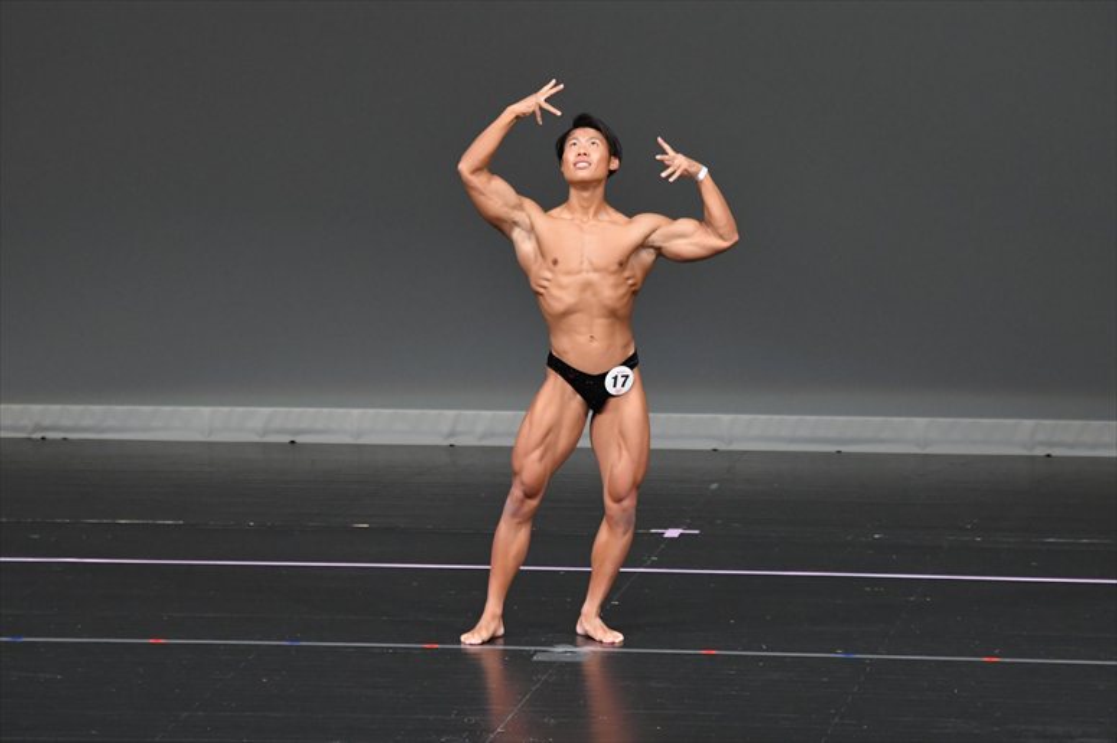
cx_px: 558
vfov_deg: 4.8
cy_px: 372
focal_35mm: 285
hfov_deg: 7.2
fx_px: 8839
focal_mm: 190
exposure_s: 1/400
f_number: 5.6
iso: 4000
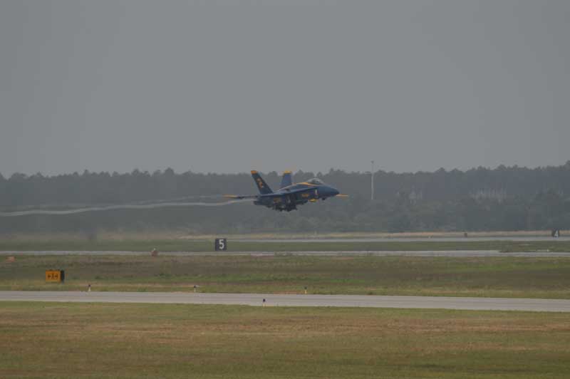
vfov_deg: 3.0
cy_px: 190
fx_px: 7119
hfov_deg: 4.6
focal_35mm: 450
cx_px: 285
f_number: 5.6
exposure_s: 1/2000
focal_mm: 300
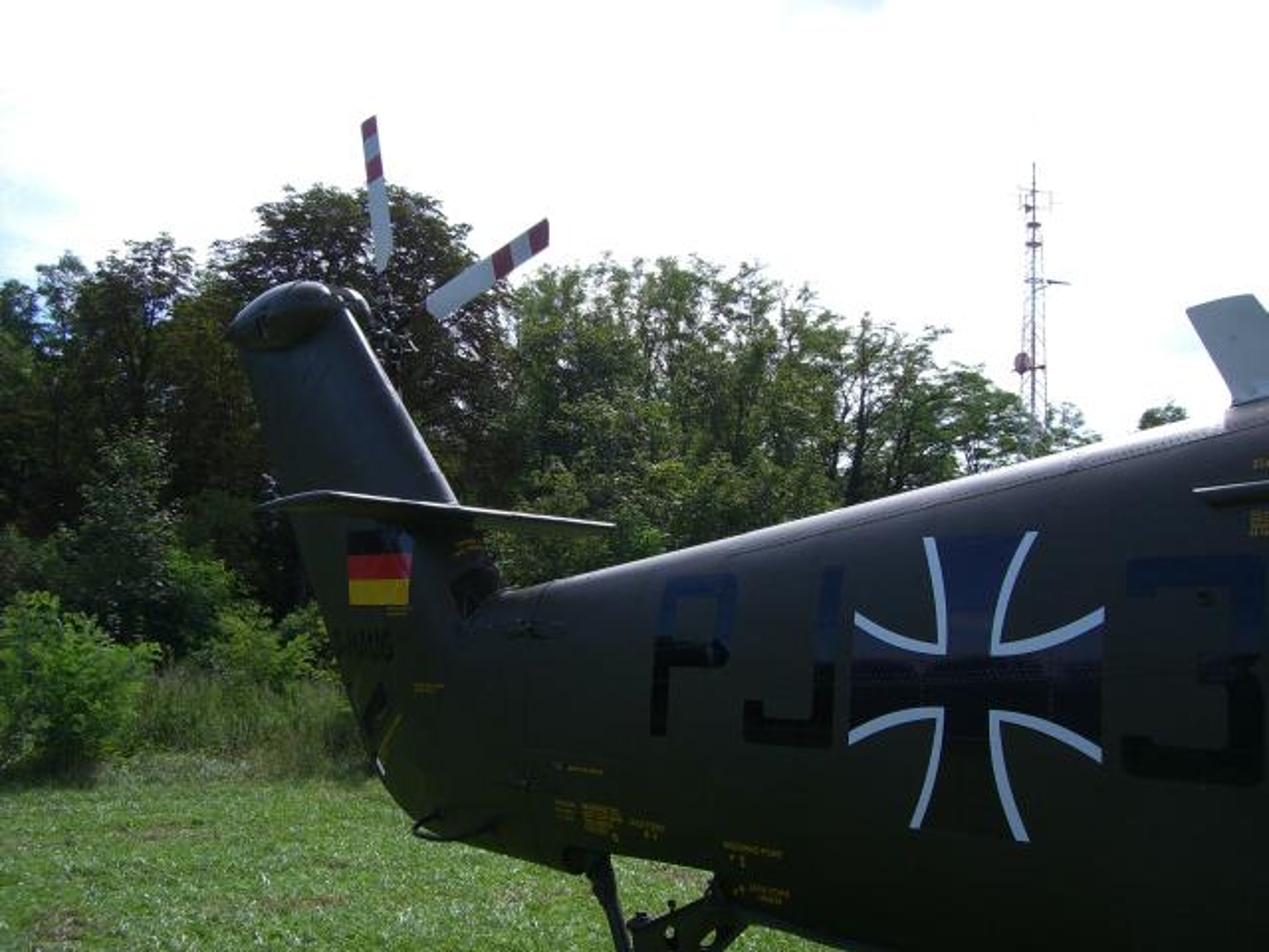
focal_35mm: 38
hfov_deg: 49.0
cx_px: 634
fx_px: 1393
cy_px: 476
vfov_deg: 37.7
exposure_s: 1/640
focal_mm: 6.2
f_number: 4.3
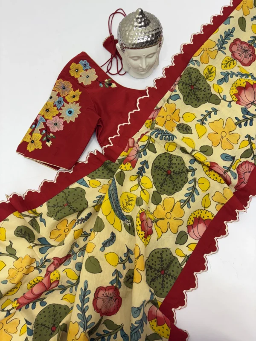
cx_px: 128
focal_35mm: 26
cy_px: 170
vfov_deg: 67.3
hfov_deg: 53.1
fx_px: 256
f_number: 1.6
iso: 40
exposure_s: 1/100
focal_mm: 6
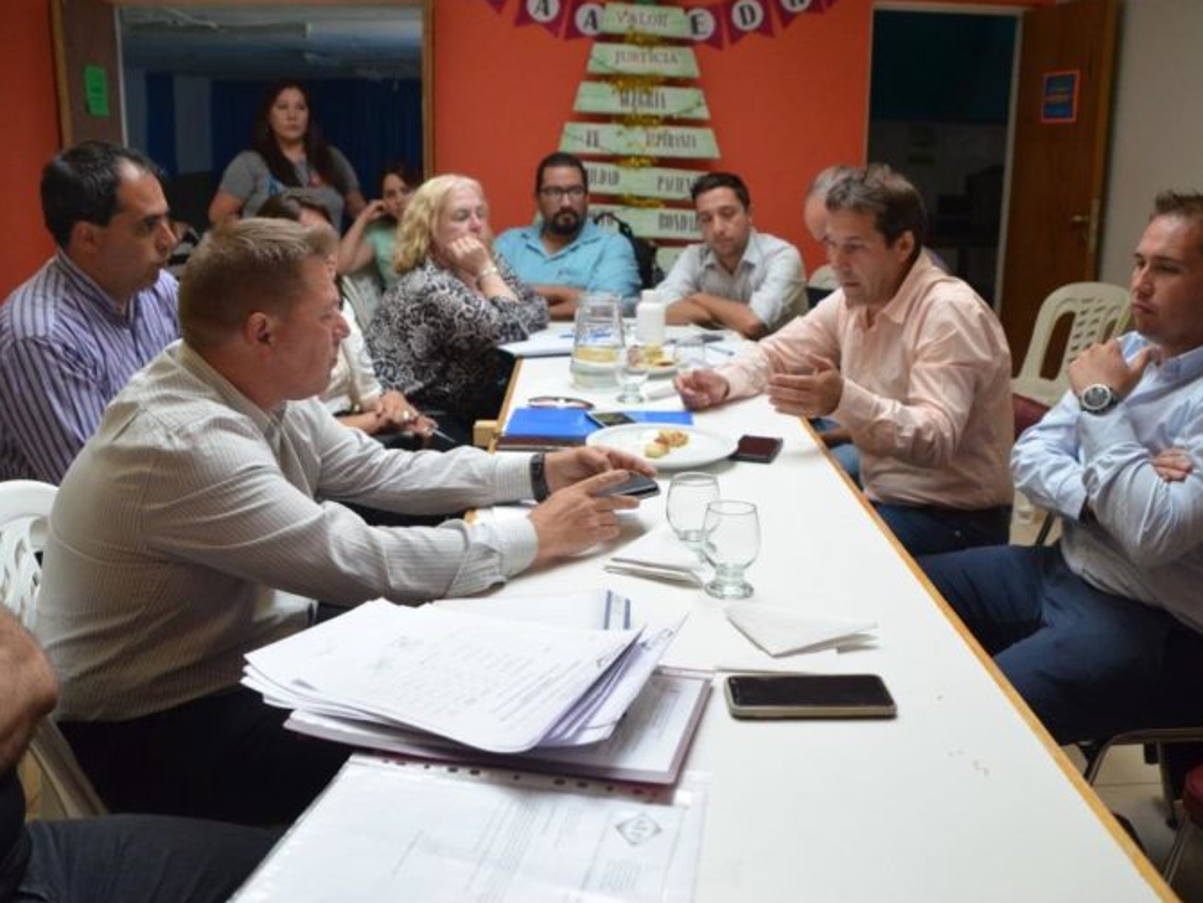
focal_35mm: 33
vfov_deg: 43.0
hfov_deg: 55.3
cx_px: 625
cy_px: 452
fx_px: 1147
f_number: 3.5
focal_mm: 20
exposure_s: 1/640
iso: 1600
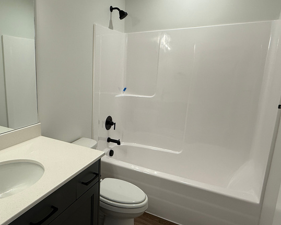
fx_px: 216
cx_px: 84
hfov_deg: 63.5
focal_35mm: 26
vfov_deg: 55.0
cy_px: 110
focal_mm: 2.22
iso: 80
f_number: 2.2
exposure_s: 1/120
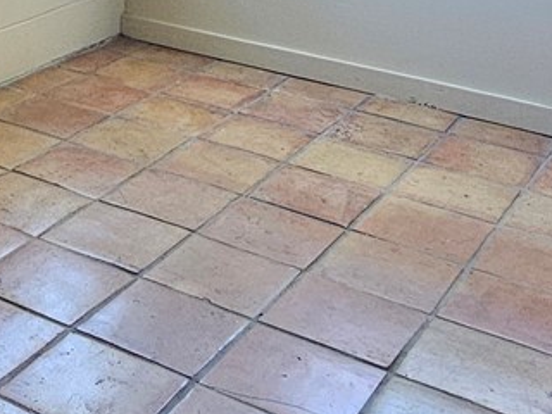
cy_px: -340
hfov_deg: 27.4
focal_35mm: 65
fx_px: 1037
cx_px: -50
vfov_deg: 17.9
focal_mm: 2.2
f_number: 2.2
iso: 400
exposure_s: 1/40
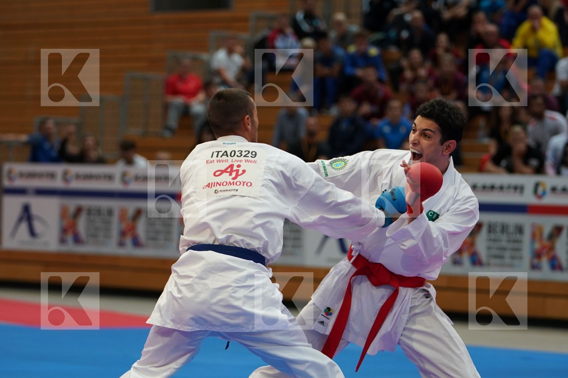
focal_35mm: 159
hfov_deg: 12.9
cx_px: 284
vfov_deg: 8.6
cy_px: 189
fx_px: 2508
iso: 1250
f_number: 2.8
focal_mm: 106
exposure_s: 1/1000
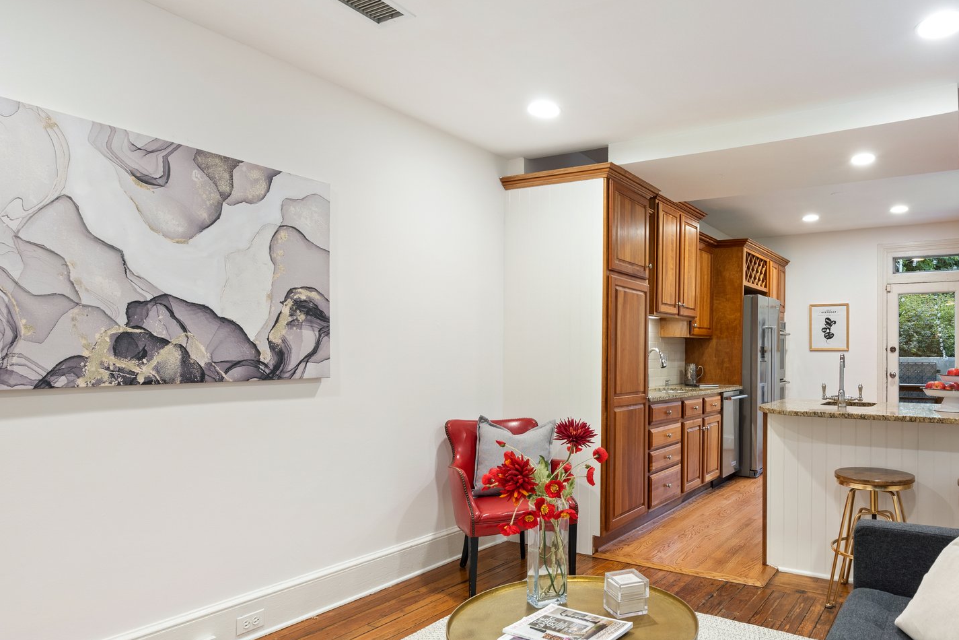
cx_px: 624
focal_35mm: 23
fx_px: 613
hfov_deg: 74.2
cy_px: 359
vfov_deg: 55.0
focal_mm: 16
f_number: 10
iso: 500
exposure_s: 1/3
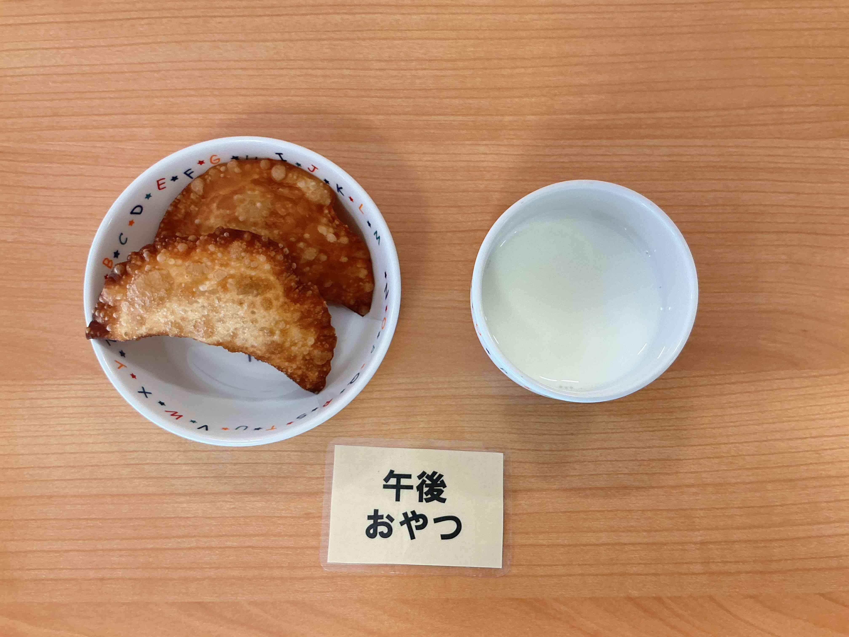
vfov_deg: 48.2
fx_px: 711
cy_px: 318
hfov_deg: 61.7
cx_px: 424
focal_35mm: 29
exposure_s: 1/60
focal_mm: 3
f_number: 1.8
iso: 40
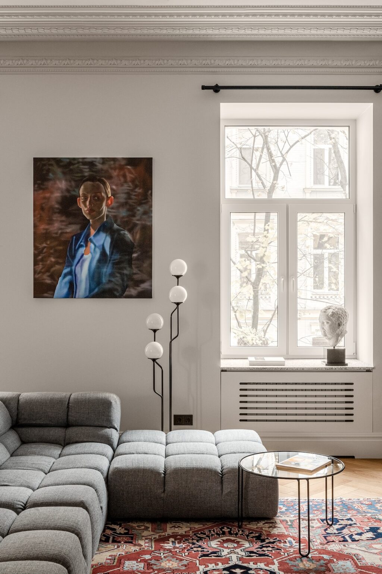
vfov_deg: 46.4
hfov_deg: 31.9
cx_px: 191
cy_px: 287
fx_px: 669
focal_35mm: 42
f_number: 13
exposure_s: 1.3
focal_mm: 42
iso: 250
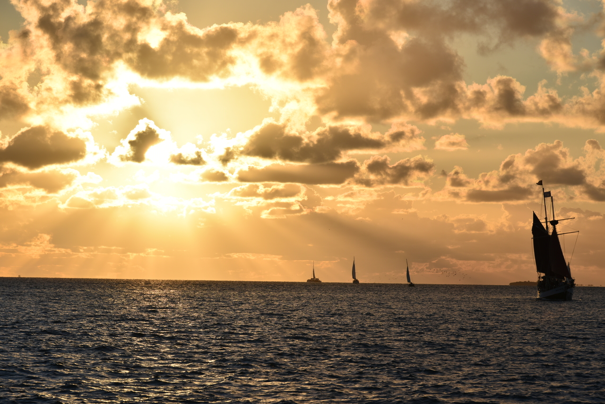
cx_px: 302
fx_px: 2521
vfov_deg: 9.2
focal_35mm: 150
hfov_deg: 13.7
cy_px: 202
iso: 100
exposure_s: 1/500
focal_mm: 150
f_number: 11
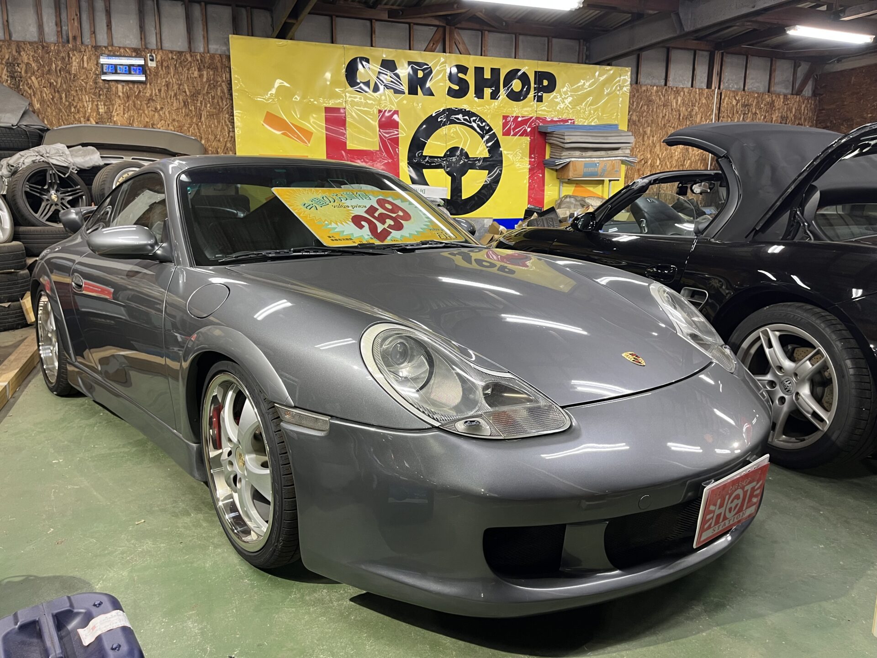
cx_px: 438
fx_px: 659
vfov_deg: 53.1
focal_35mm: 26
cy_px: 329
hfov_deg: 67.3
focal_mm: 5.1
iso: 100
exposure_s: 1/50
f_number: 1.6
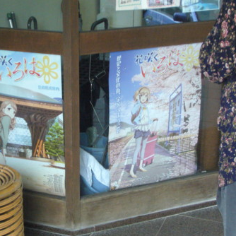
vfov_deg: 21.4
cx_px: 83
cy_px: 119
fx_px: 625
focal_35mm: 81
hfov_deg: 21.3
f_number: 4.3
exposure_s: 1/100
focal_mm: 11.2
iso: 400
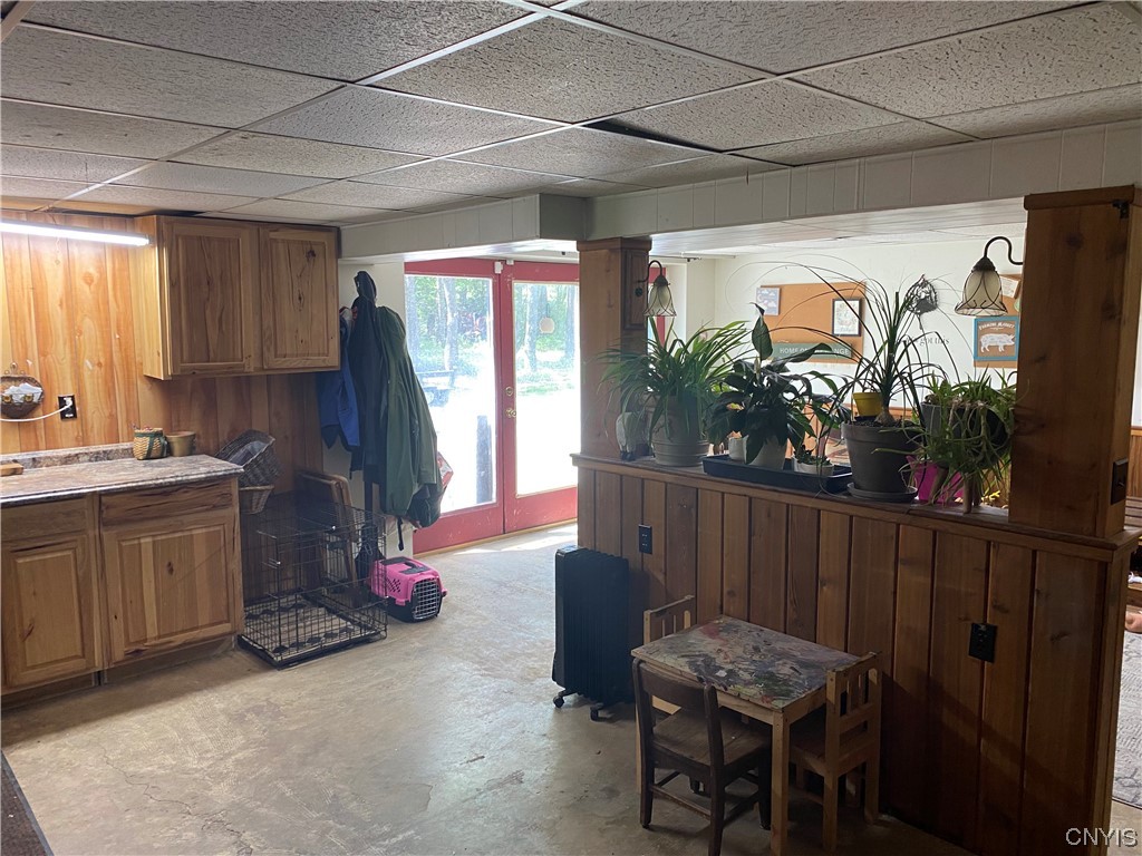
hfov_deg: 67.3
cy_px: 428
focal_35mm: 26
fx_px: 858
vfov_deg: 53.1
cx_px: 571
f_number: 1.8
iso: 125
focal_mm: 4.25
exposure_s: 1/60
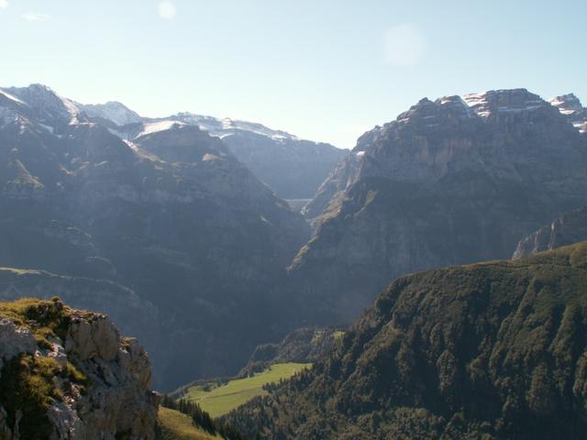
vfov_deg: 40.7
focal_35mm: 35
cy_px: 220
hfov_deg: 52.6
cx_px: 294
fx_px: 594
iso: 50
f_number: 5.6
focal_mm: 5.86
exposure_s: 1/200
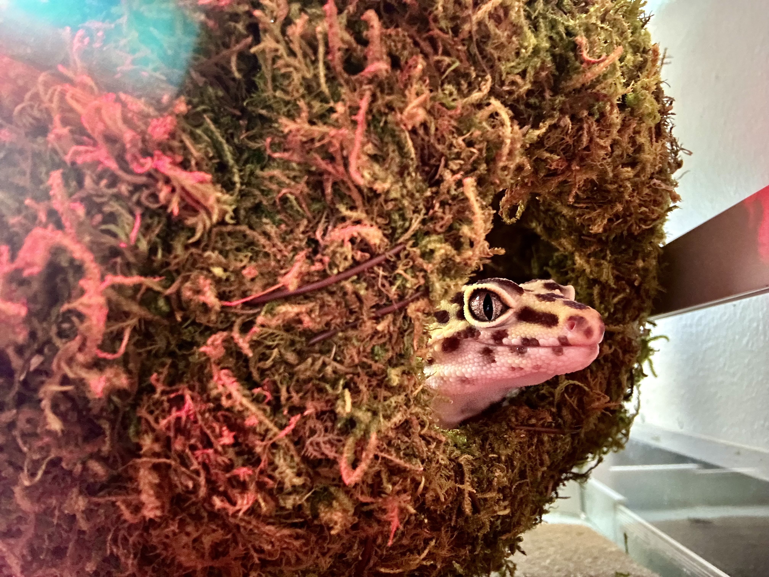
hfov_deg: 73.9
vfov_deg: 58.9
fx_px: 511
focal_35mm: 23
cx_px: 384
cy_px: 288
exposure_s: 1/17
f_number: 1.9
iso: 500
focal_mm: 2.69
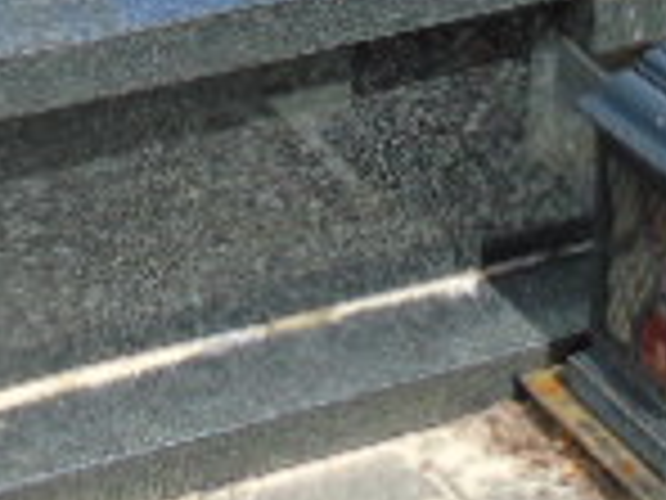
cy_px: -500
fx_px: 2405
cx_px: 130
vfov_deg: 10.8
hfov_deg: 15.7
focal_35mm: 125
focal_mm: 5.2
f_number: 3.6
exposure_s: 1/500
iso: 80
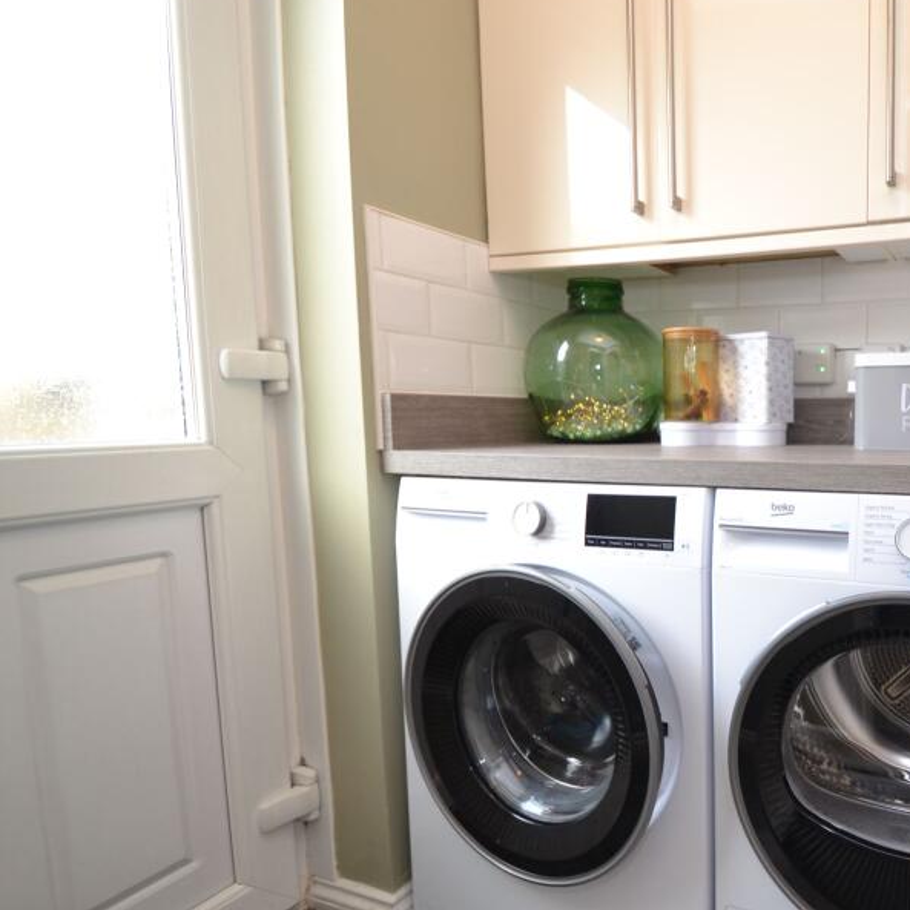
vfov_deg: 69.6
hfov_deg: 61.0
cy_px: 478
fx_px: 654
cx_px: 784
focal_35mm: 22
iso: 400
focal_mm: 10
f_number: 3.5
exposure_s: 1/60
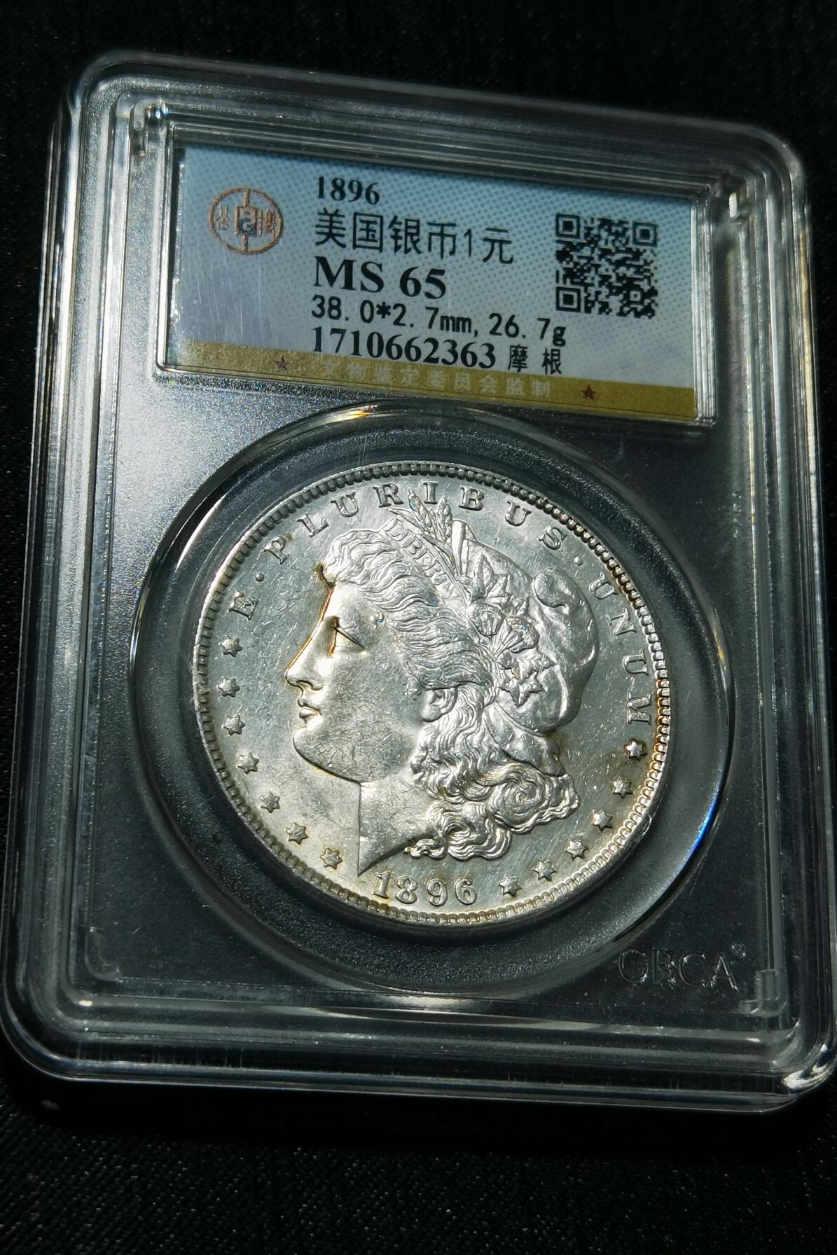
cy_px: 627
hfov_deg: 19.5
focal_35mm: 70
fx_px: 2441
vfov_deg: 28.8
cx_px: 412
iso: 50
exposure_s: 1/121
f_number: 1.9
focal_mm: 6.67
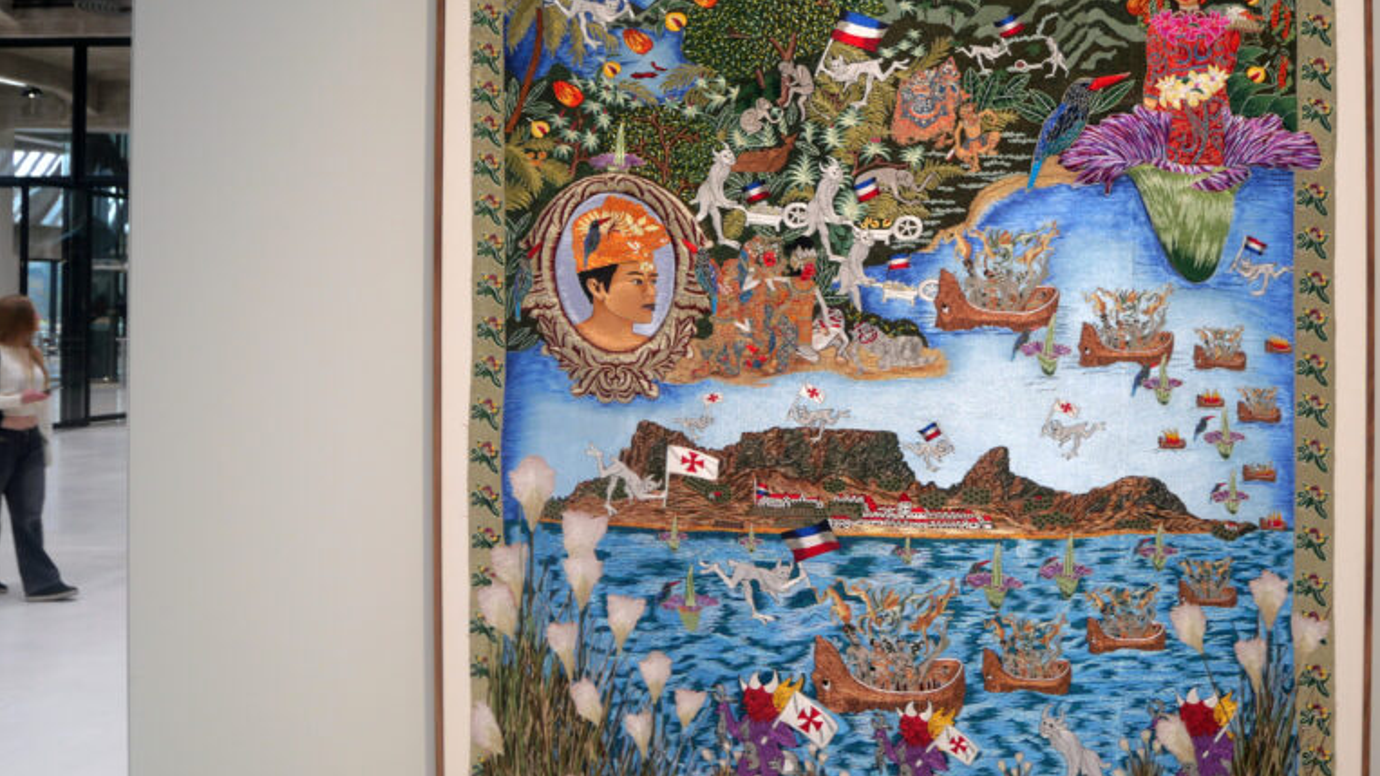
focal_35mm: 38
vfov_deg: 31.1
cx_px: 883
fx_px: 1390
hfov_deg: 52.1
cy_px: 302
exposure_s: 1/60
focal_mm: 13
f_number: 3.5
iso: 200
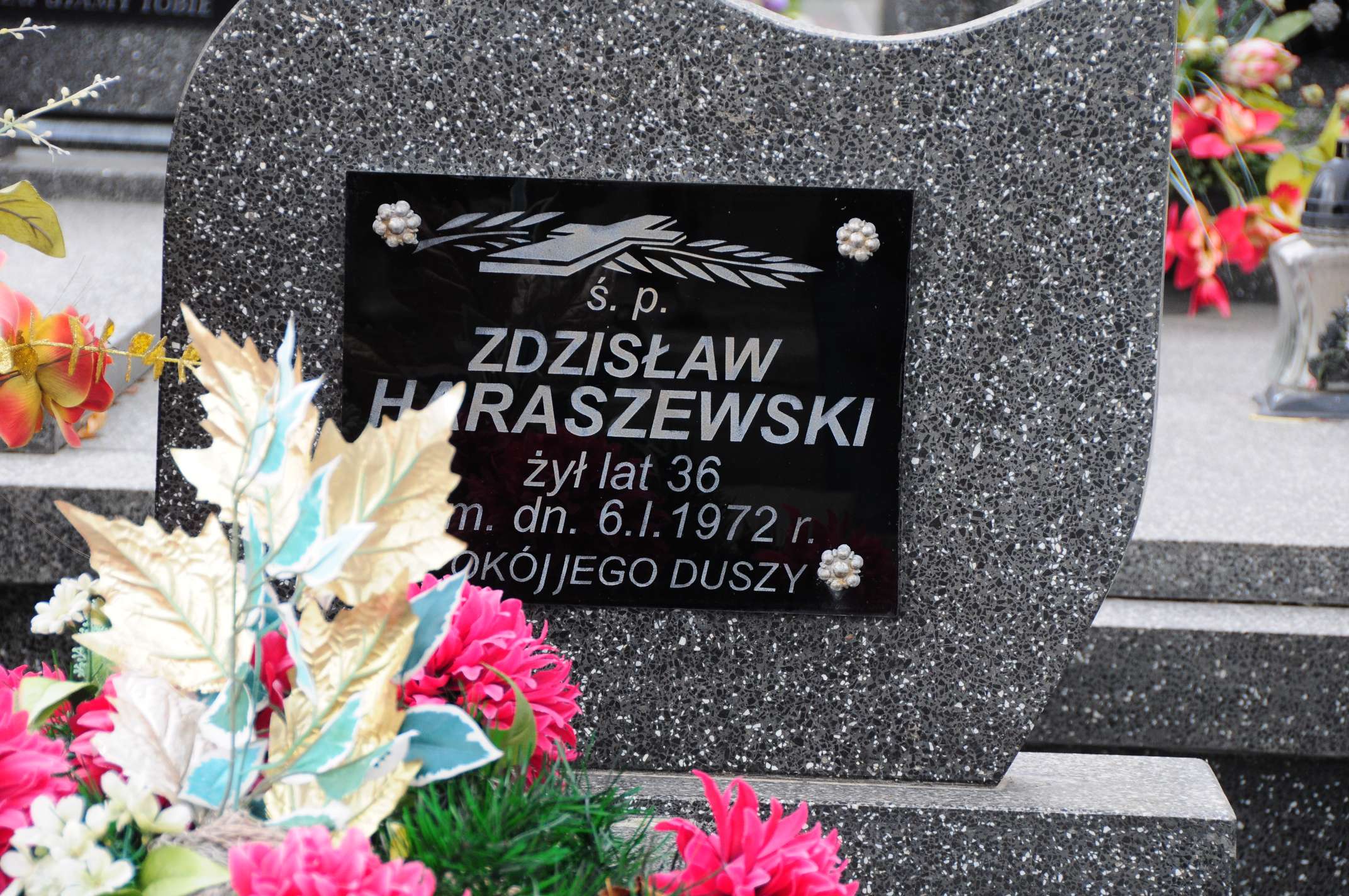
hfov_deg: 13.1
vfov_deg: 8.7
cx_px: 674
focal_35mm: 158
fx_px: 5895
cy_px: 448
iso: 500
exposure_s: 1/200
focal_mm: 105
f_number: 7.1
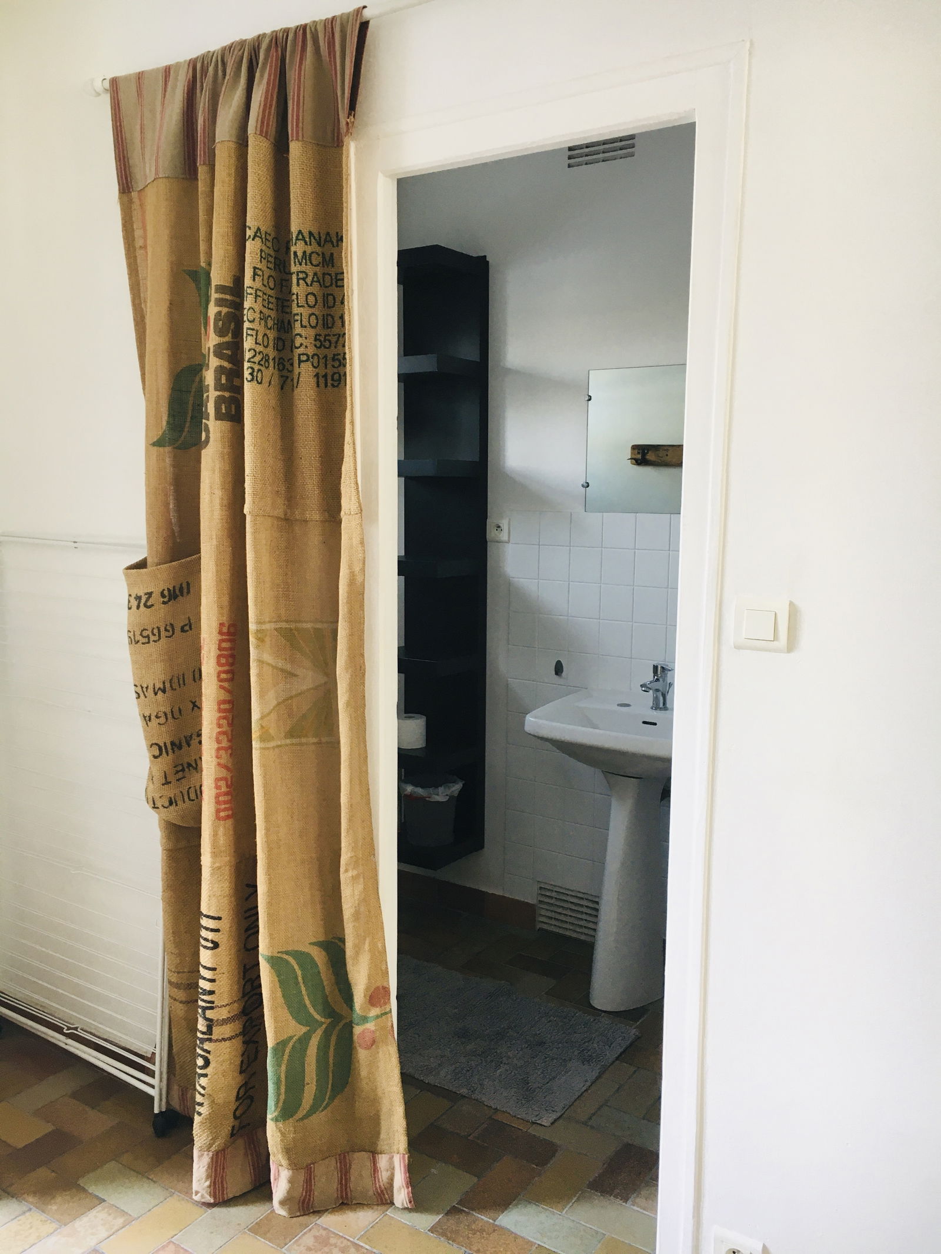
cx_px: 470
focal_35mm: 29
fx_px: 1051
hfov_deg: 48.2
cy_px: 627
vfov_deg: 61.7
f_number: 2.2
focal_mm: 4.15
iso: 40
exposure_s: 1/33
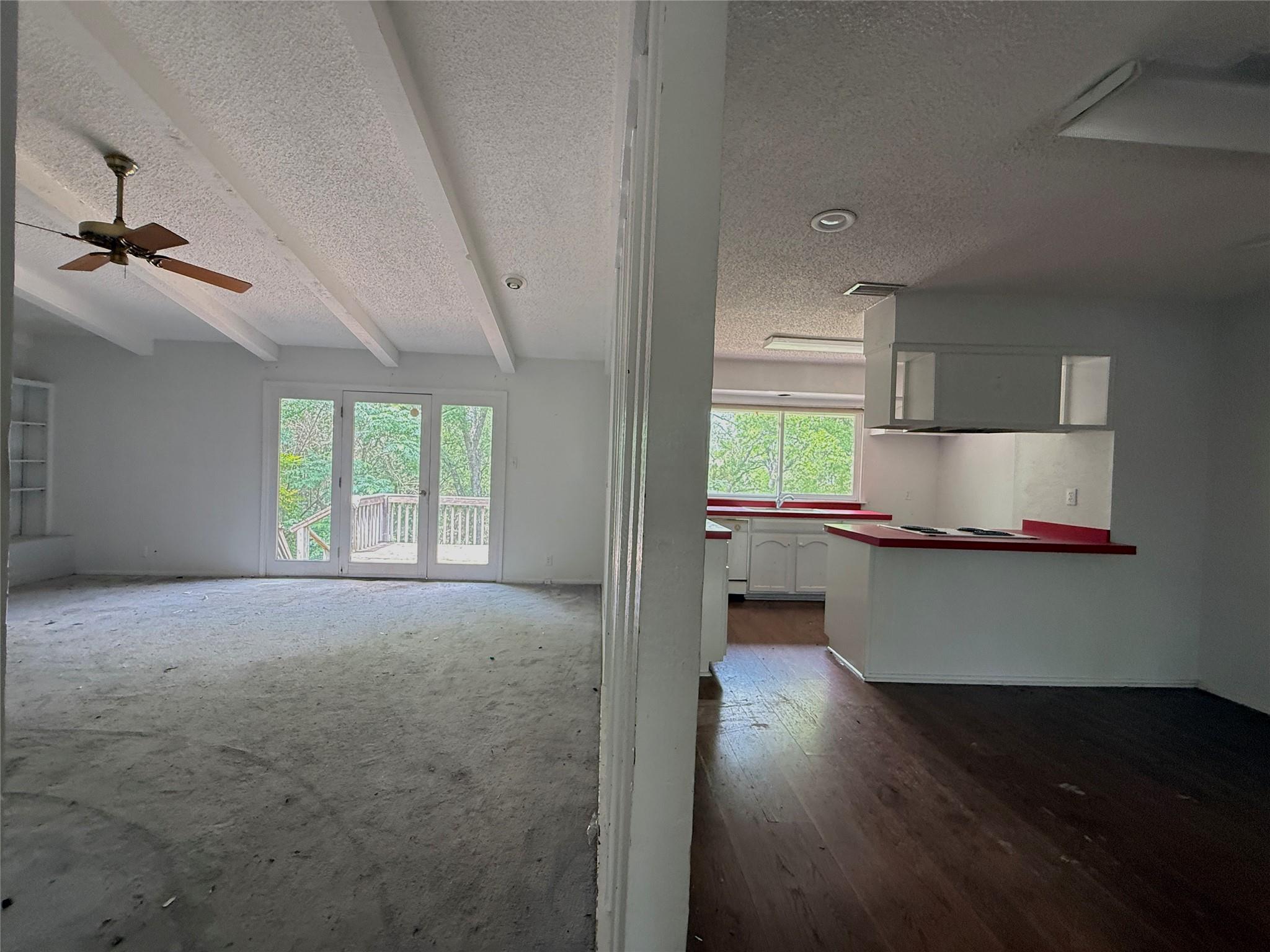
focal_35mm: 14
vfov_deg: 85.7
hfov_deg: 102.1
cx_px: 635
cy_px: 476
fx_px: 514
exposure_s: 1/84
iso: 320
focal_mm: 2.22
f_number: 2.2
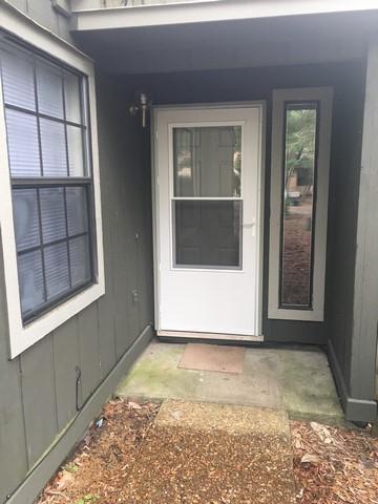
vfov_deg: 61.7
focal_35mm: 29
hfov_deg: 48.2
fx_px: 422
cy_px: 252
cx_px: 189
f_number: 2.2
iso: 25
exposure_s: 1/40
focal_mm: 4.15
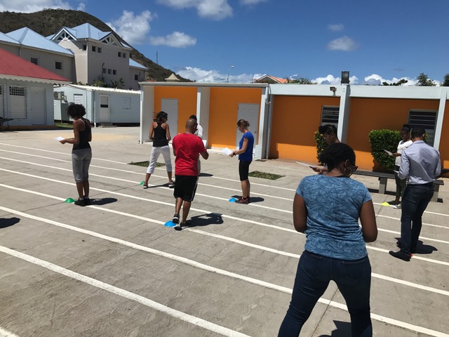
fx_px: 363
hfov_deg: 63.4
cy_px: 168
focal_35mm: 28
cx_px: 224
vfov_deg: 49.7
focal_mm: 3.99
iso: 20
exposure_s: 1/5319
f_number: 1.8
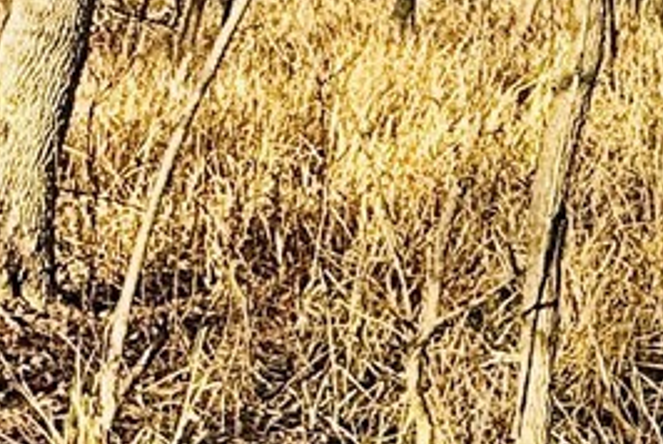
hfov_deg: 18.9
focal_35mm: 105
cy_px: 70
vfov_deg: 13.0
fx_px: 1936
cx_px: 661
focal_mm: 2.22
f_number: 2.2
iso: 50
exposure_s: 1/734
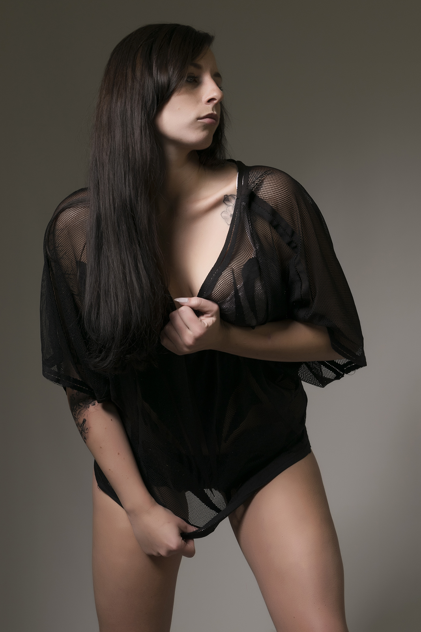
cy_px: 316
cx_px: 210
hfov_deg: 16.6
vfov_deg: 24.6
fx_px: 1447
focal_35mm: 82
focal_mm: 55
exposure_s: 1/100
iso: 100
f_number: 13
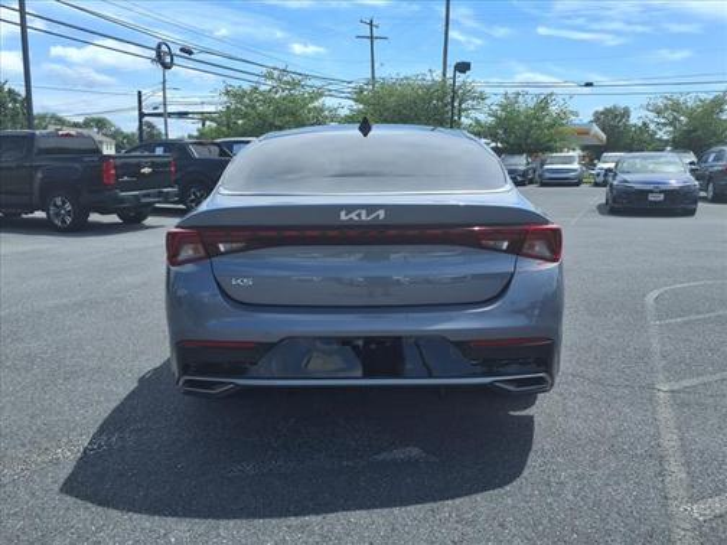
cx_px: 364
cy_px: 272
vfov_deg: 51.4
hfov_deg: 65.3
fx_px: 567
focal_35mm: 27
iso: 40
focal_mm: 3.58
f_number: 1.9
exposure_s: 1/1429
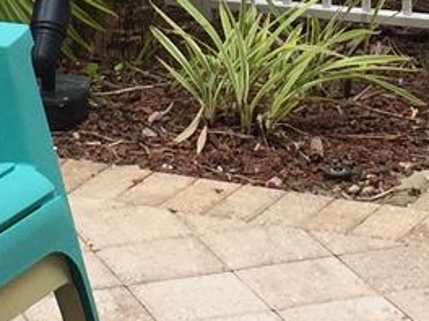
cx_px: 228
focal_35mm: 179
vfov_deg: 8.1
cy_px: -196
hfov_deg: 11.0
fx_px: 2218
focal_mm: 4.15
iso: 32
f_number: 2.2
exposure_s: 1/1041
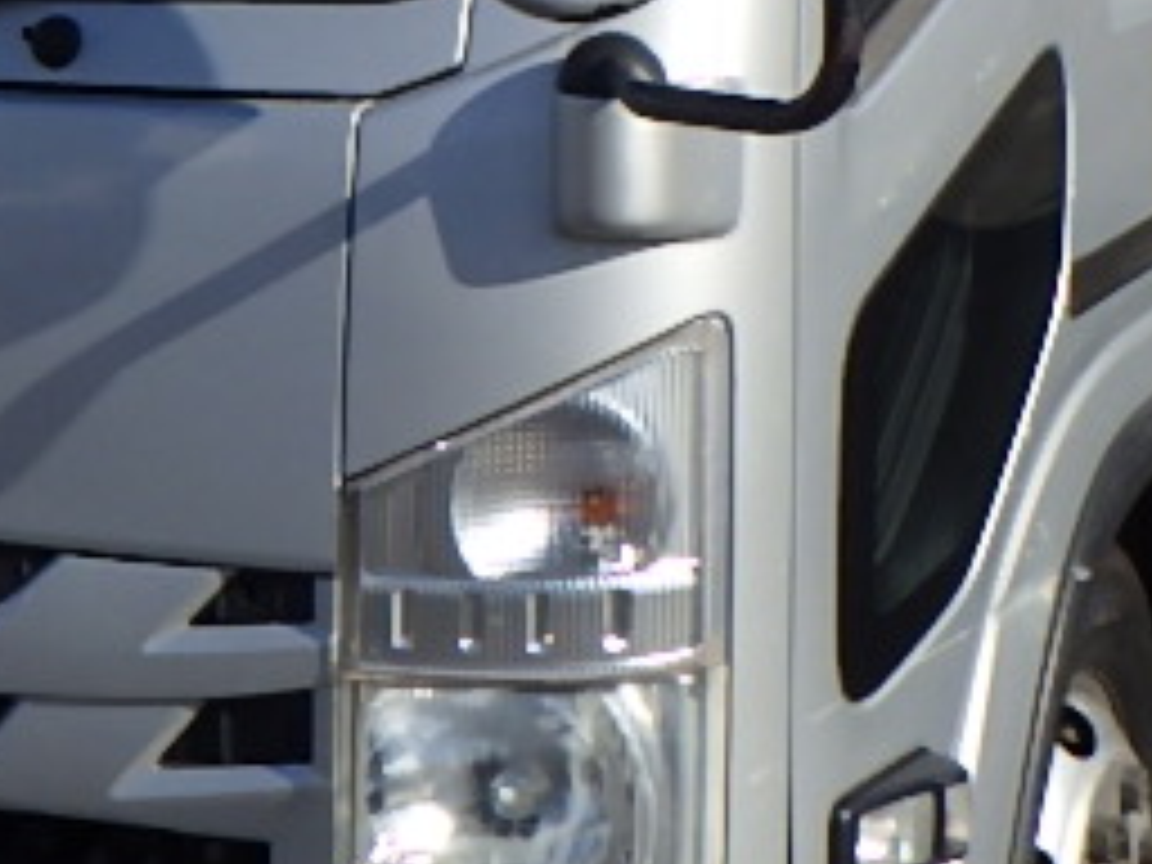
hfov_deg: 17.4
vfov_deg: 12.9
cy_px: -162
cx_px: 256
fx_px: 3727
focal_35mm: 112
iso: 125
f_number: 4.2
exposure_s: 1/1250
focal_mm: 5
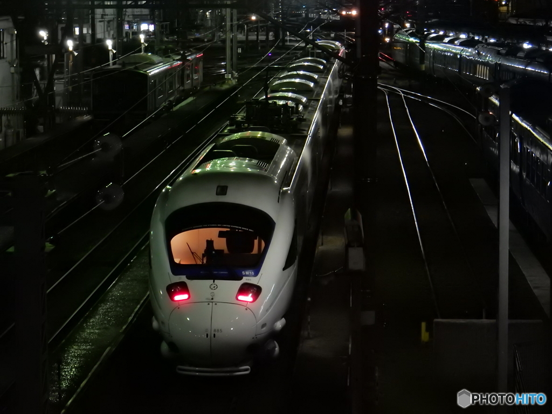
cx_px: 276
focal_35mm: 139
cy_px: 207
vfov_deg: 10.7
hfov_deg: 14.2
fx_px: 2217
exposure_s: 1/9
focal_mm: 24.7
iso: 1600
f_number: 6
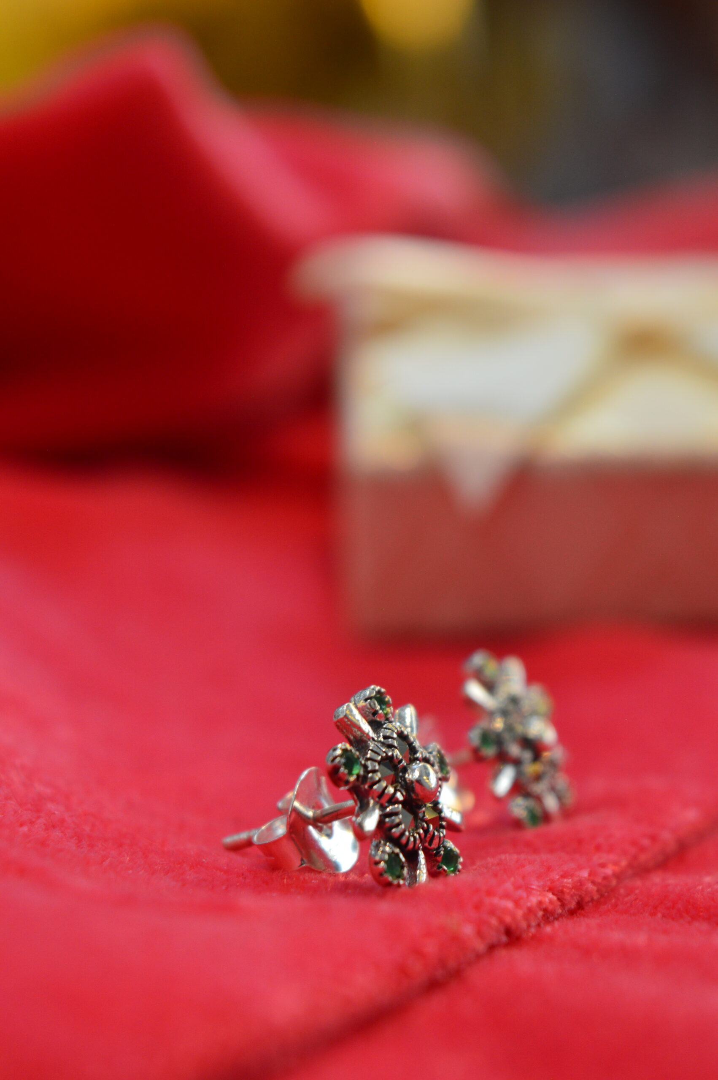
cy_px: 540
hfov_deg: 16.5
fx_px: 2473
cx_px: 359
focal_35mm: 82
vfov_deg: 24.6
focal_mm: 55
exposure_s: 1/60
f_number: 8
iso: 400
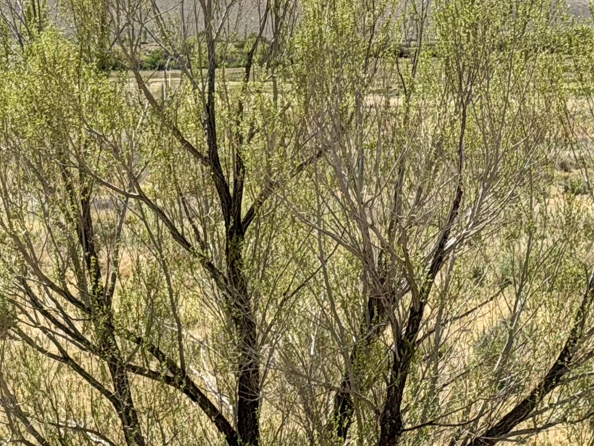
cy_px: 148
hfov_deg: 11.1
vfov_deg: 8.5
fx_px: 3002
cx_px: -148
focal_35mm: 175
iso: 64
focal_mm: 6.76
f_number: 1.78
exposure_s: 1/6536
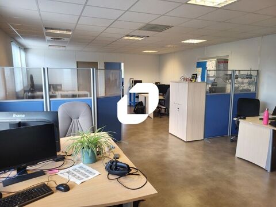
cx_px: 138
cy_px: 104
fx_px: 207
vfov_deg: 53.1
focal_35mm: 26
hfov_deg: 67.3
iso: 100
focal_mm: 5.4
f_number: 1.8
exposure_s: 1/100
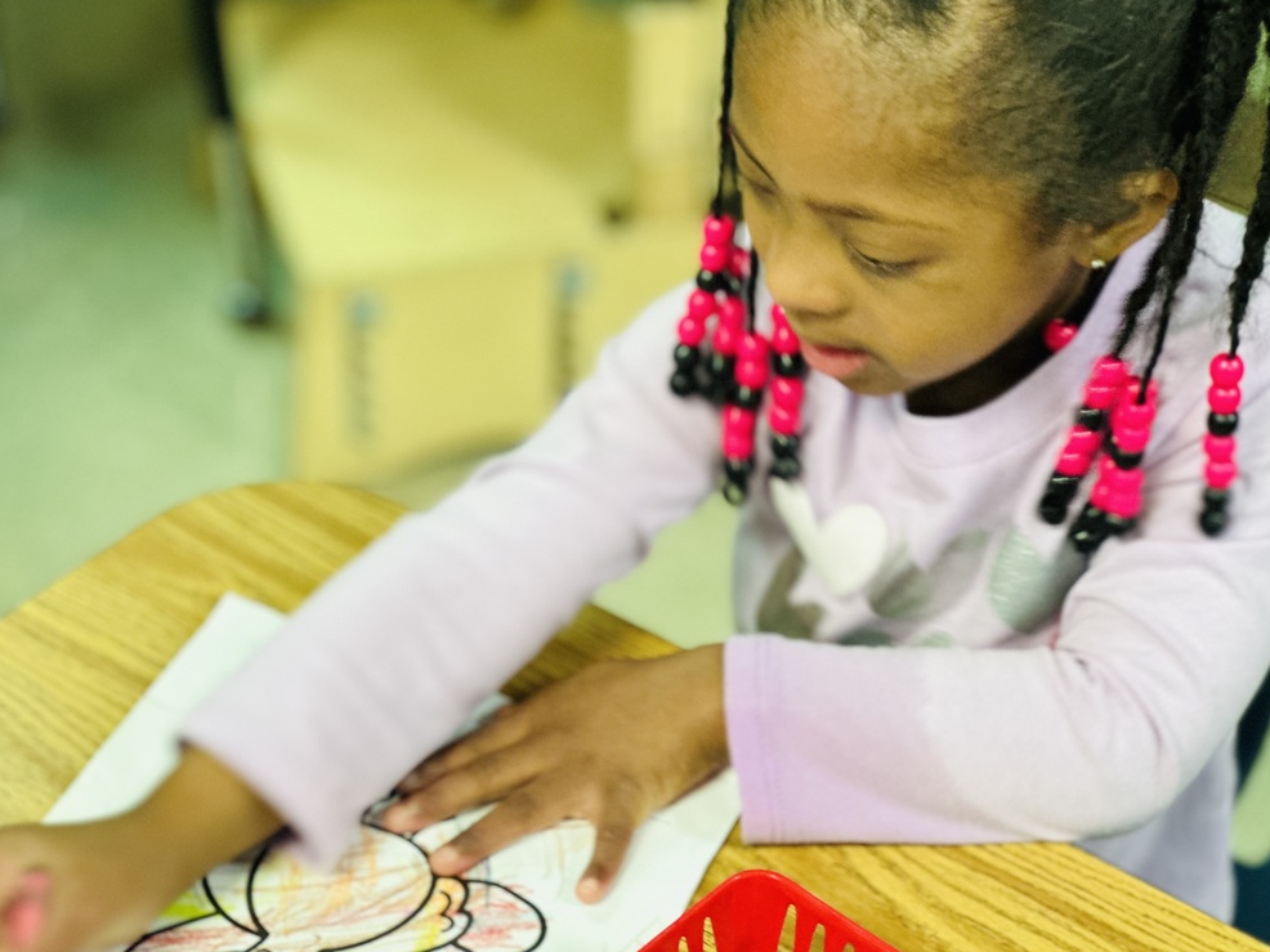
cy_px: 468
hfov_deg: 24.4
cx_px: 635
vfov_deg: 18.4
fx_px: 2934
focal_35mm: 80
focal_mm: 9
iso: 400
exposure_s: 1/17
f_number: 2.8
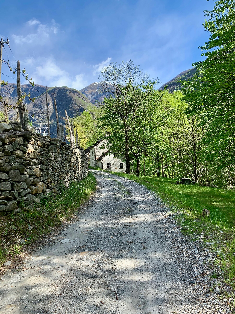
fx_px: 235
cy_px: 157
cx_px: 118
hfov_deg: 53.1
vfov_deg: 67.3
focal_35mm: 26
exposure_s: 1/981
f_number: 1.8
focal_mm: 4.25
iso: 25
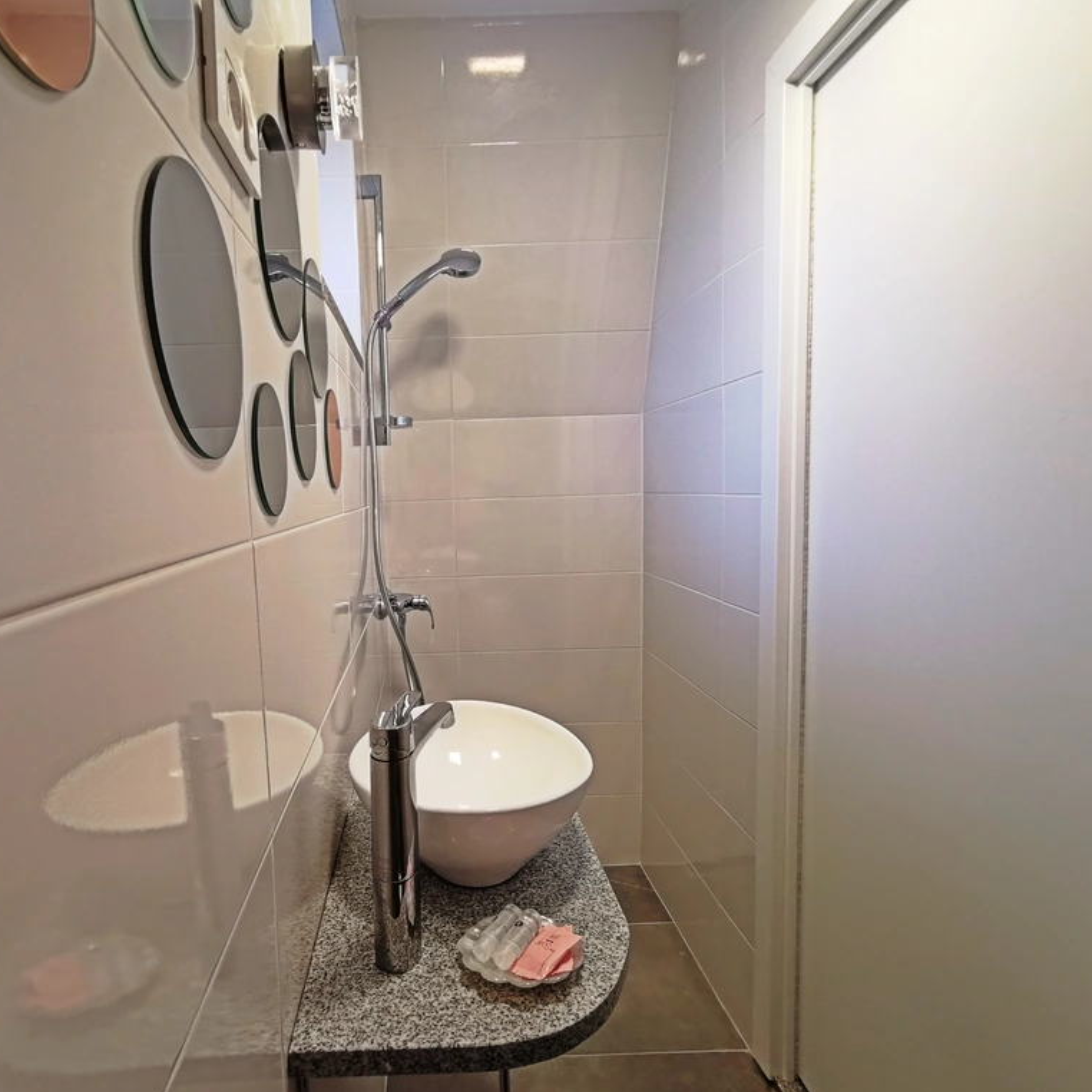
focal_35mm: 19
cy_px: 549
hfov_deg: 76.8
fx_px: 678
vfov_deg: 77.7
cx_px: 439
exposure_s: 1/50
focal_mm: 2.35
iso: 250
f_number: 2.2
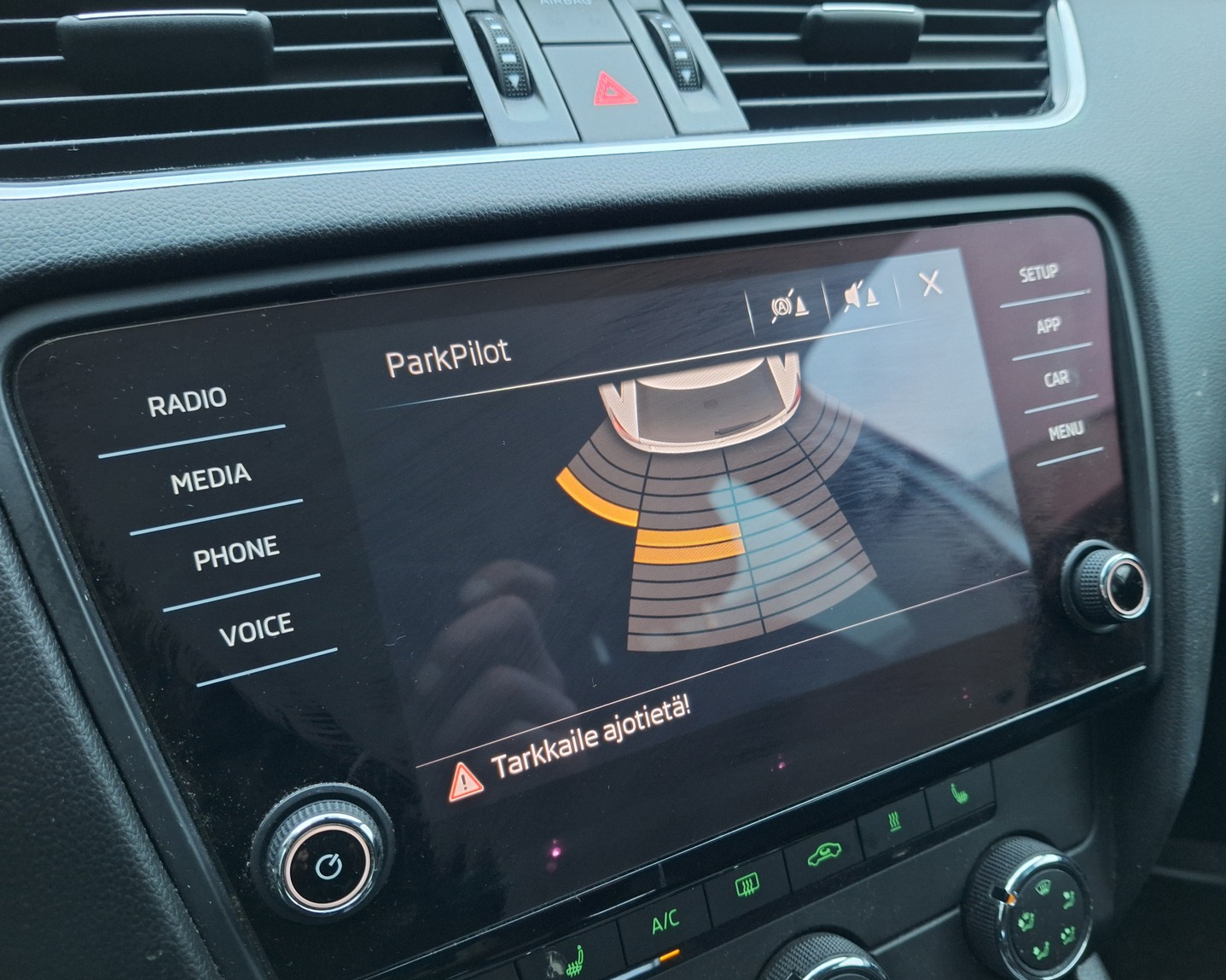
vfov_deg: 56.8
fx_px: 907
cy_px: 495
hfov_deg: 68.0
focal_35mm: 25
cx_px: 655
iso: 400
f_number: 1.8
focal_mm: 5.54
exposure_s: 1/20
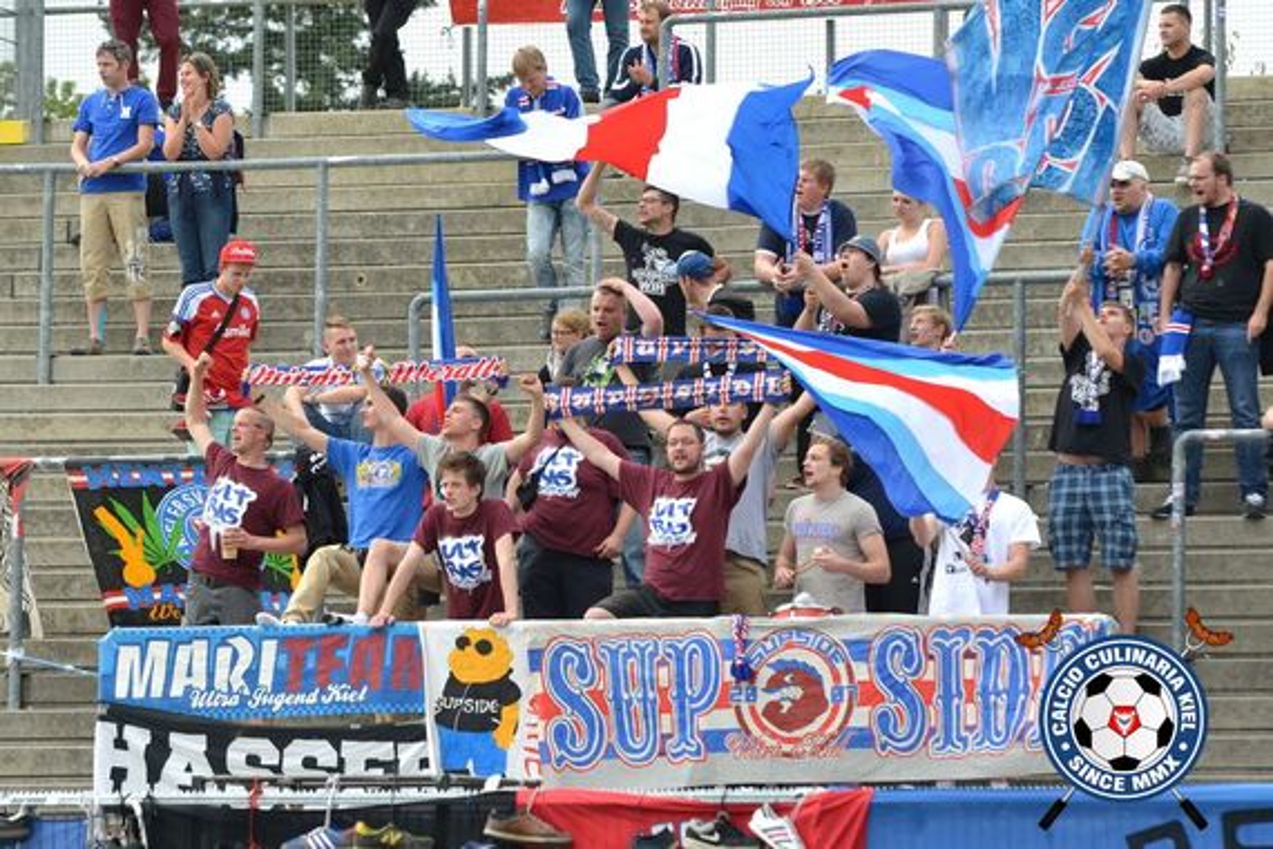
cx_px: 636
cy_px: 424
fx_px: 6365
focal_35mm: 180
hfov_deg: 11.4
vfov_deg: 7.6
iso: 400
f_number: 5
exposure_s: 1/1250
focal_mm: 120
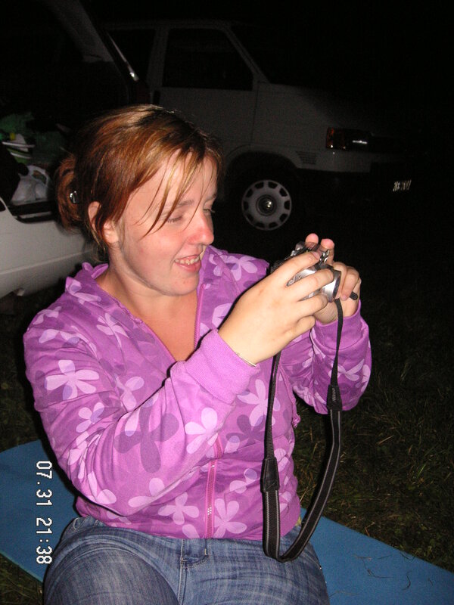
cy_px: 302
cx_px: 227
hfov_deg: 38.7
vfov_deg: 50.1
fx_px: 647
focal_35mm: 37
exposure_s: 1/45
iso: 160
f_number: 2.8
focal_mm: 6.1
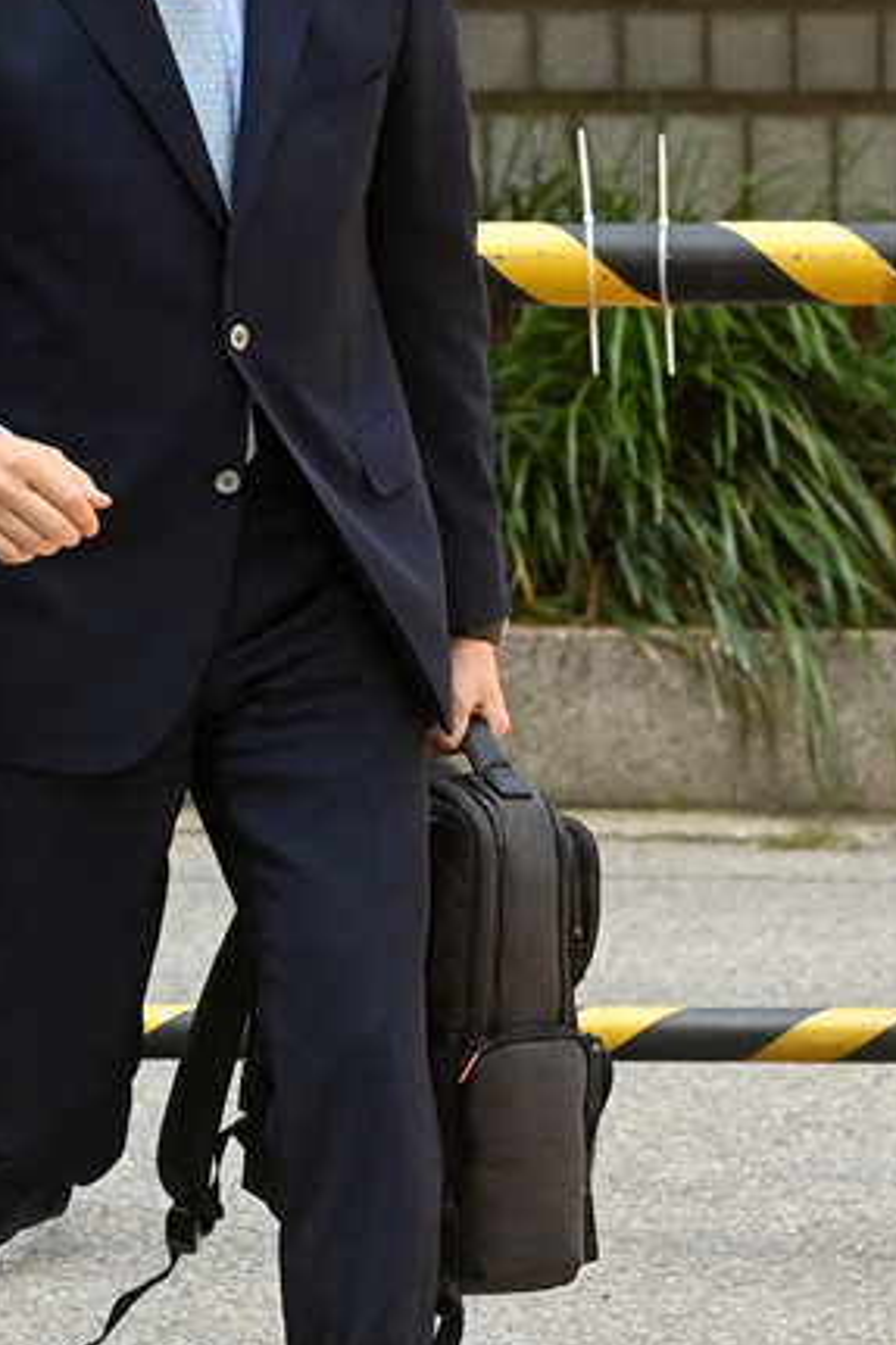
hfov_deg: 4.3
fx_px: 12030
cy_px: 531
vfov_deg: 6.4
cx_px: 169
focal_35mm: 322
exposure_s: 1/800
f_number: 5
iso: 2000
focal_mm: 185
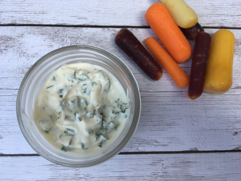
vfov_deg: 48.2
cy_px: 90
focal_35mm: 29
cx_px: 120
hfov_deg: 61.7
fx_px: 202
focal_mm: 4.15
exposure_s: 1/296
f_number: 2.2
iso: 25
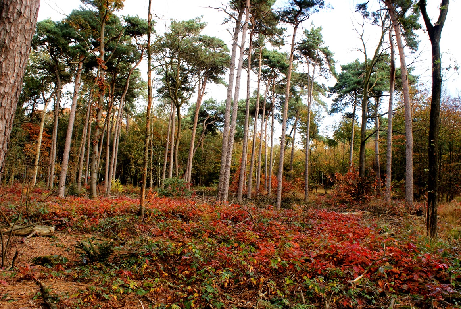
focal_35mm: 33
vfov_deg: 40.1
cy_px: 154
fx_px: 423
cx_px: 230
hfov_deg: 57.2
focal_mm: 22
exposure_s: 1/60
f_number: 7.1
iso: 100
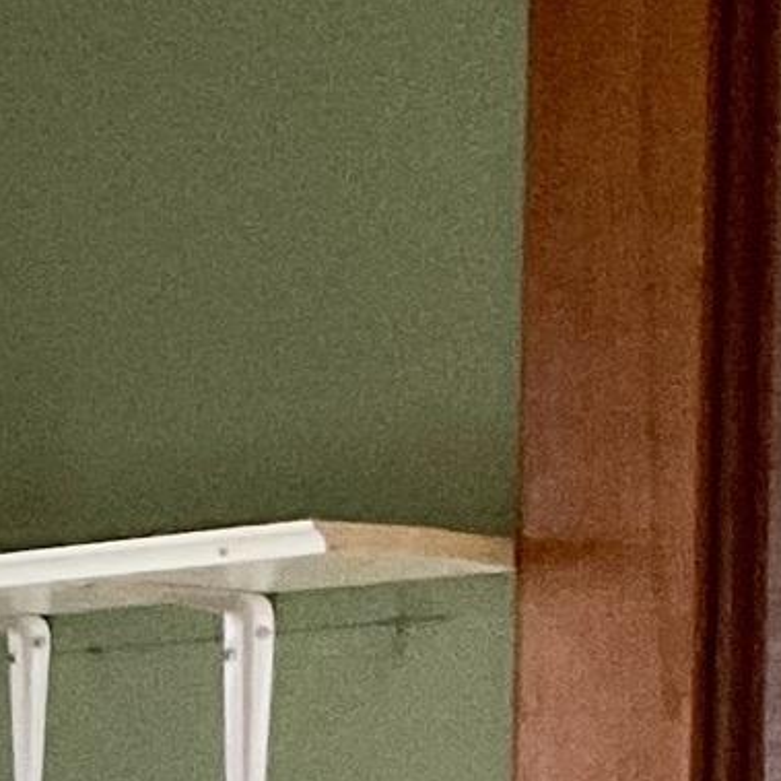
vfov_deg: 8.0
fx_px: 5309
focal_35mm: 208
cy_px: 1593
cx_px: -927
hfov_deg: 7.9
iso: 320
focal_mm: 3
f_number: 1.8
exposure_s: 1/40
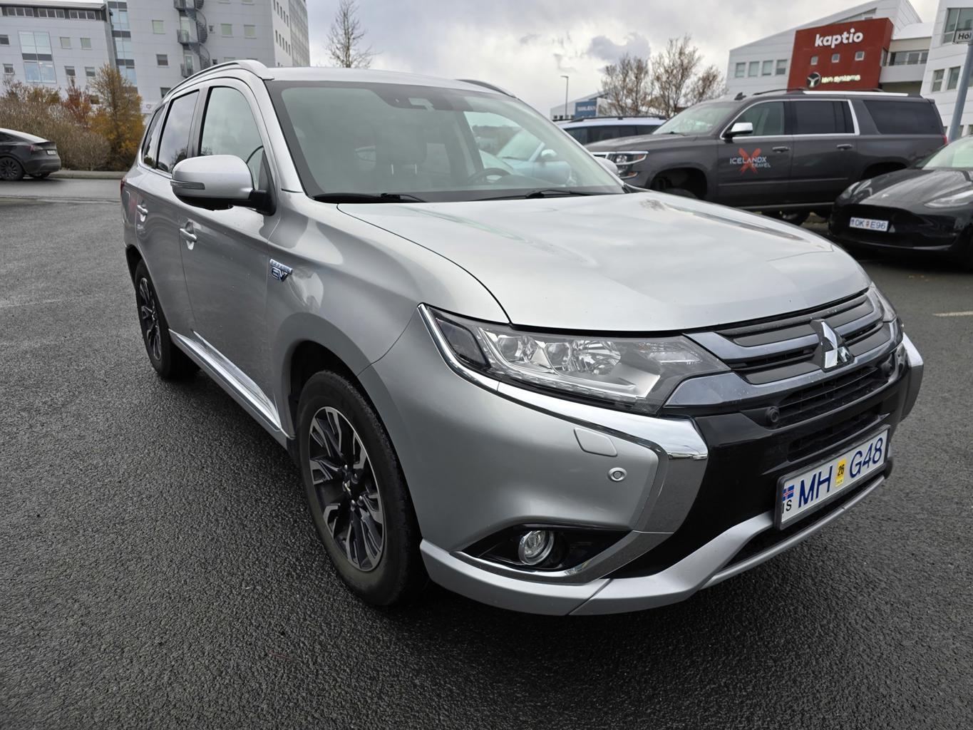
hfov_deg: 73.9
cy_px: 365
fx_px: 647
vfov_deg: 58.9
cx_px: 486
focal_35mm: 23
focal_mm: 6.3
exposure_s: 1/180
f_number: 1.7
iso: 32
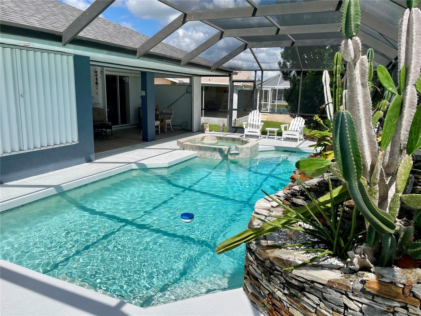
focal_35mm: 26
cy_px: 158
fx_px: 316
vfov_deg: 53.1
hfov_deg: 67.3
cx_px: 210
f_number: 1.6
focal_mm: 4.2
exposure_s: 1/3861
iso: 32
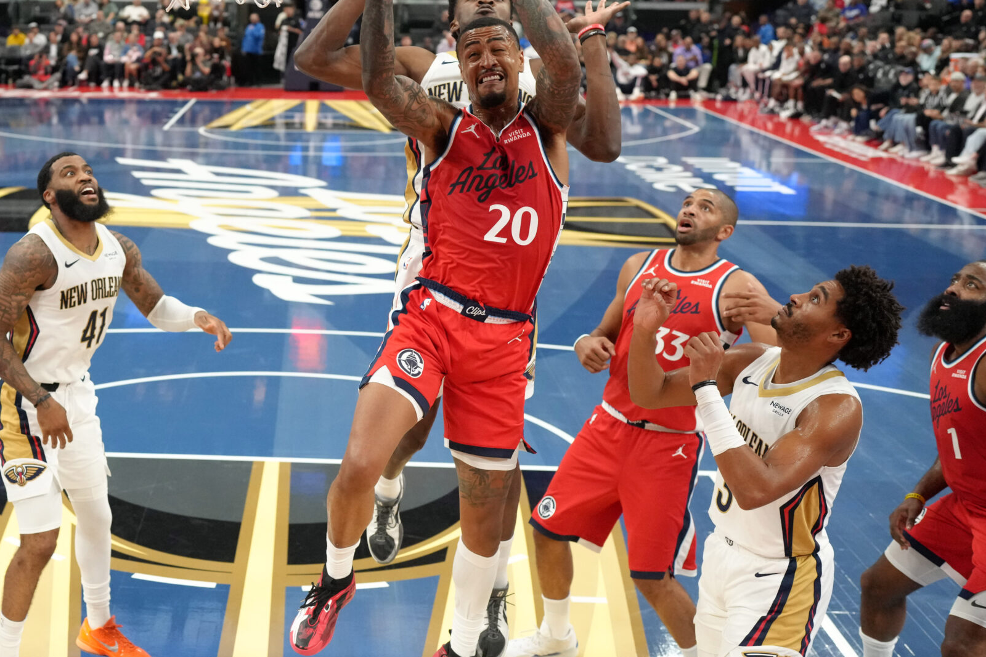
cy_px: 339
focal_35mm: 56
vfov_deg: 24.2
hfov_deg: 34.6
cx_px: 211
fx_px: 1534
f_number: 2.5
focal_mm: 35
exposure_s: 1/2000
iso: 4000
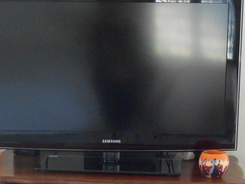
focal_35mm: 104
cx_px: 110
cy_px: 166
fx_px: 736
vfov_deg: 14.1
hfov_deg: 18.9
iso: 400
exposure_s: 1/20
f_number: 3.9
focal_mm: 6
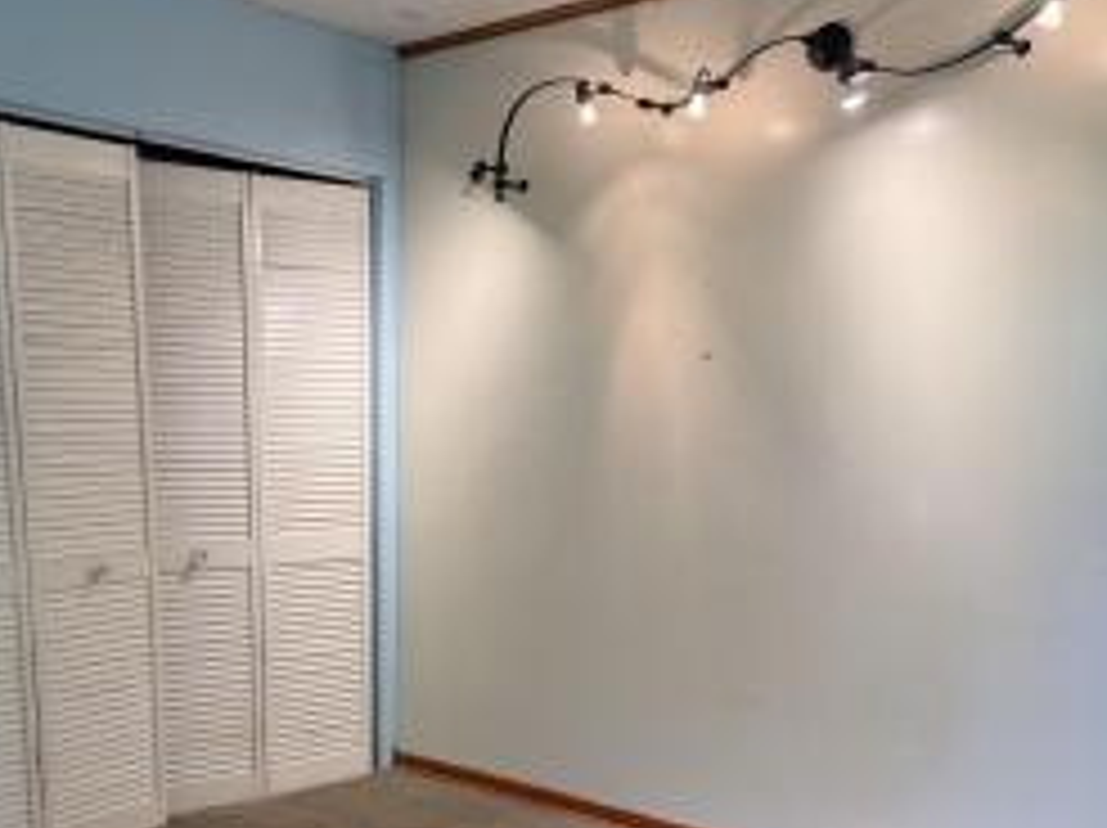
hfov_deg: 47.3
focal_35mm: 39
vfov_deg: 35.8
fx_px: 1246
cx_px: 385
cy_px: 639
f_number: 1.78
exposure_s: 1/120
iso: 160
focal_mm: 6.76
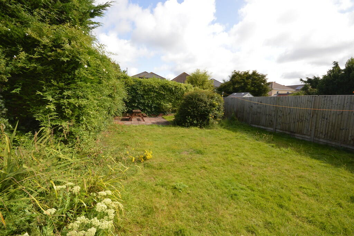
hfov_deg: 100.4
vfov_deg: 77.2
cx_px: 177
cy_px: 118
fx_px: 147
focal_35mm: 15
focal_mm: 10
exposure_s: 1/160
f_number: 6.3
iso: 100
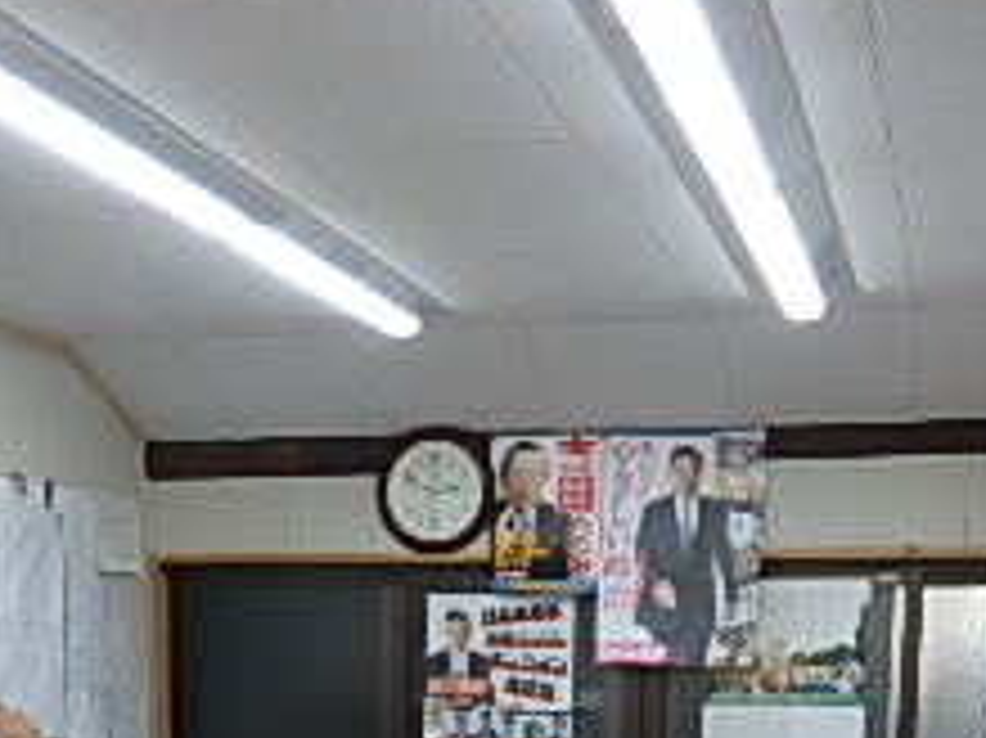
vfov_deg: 18.4
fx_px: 2078
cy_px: 1017
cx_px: 279
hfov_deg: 26.4
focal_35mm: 73
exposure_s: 1/60
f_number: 3
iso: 125
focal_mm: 4.5
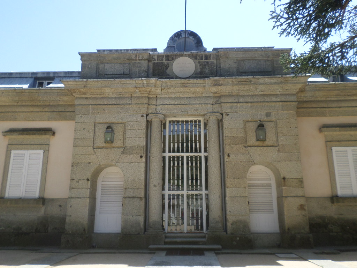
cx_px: 178
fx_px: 278
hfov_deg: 65.3
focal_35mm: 27
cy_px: 134
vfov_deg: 51.4
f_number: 2.6
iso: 80
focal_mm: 4.9
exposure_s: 1/500
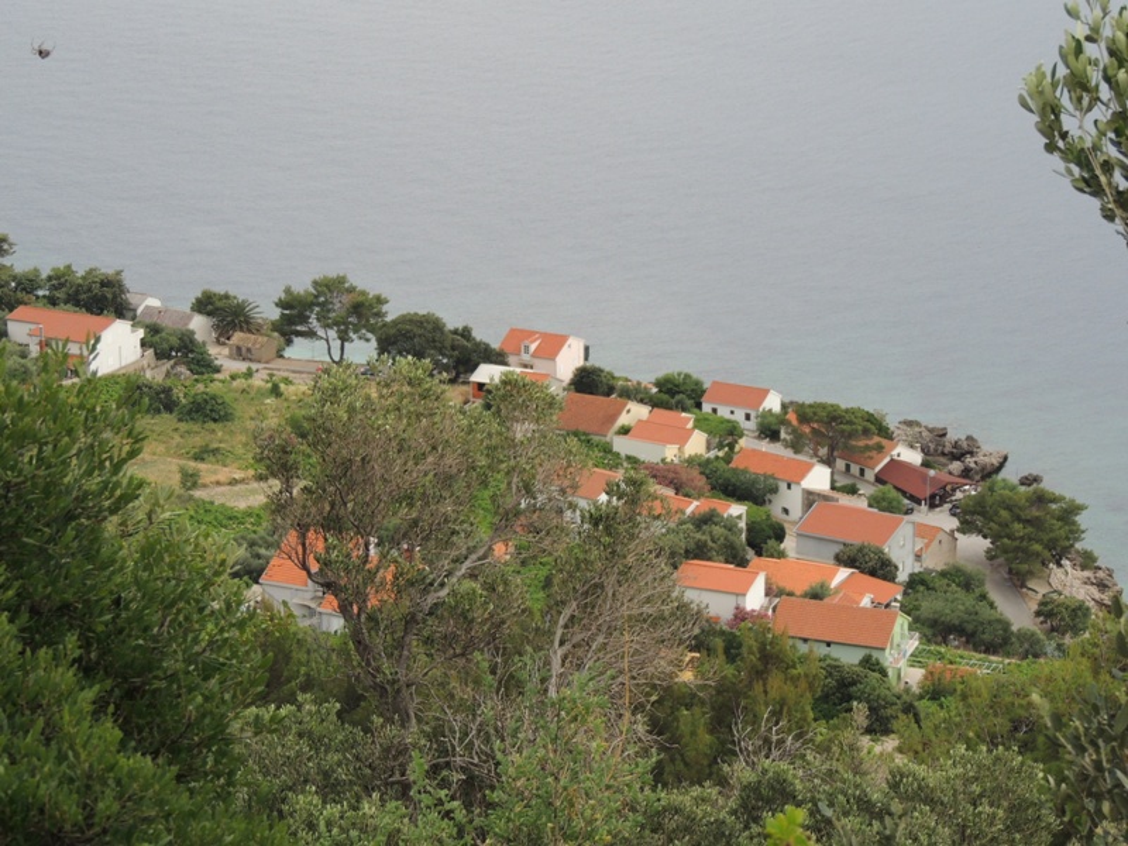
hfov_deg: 18.7
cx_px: 564
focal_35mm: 105
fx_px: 3422
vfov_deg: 14.1
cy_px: 423
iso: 200
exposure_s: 1/250
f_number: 5.2
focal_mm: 18.7
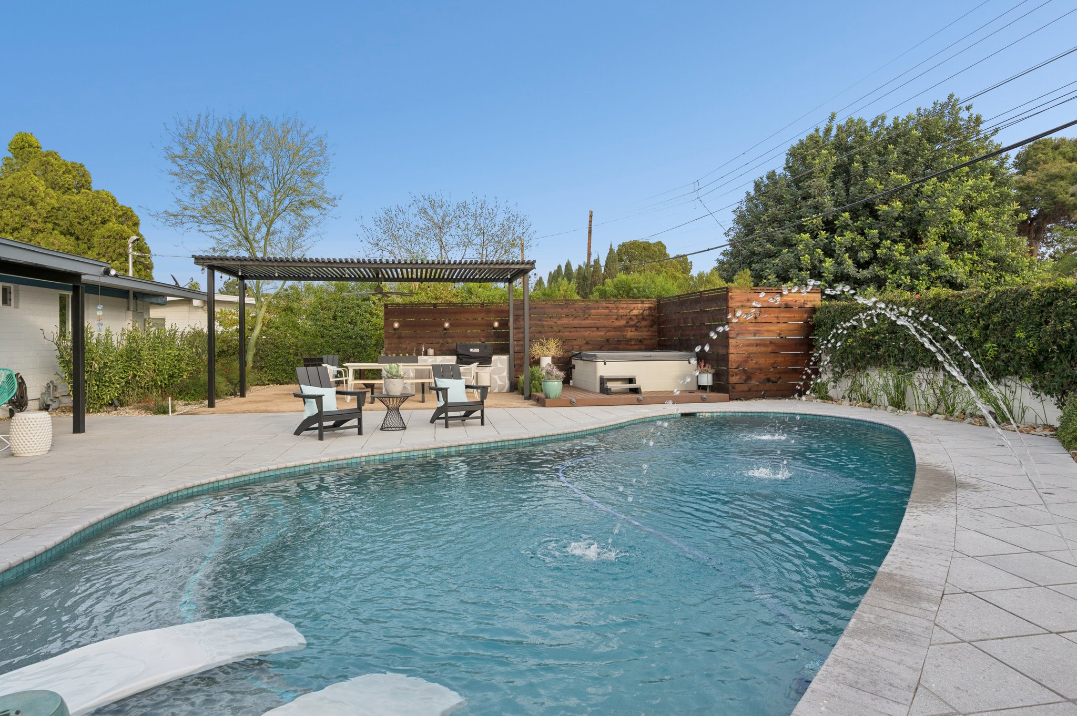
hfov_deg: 84.0
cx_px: 538
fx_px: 598
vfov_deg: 61.8
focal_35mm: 20
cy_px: 358
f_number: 8
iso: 320
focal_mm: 20
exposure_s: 1/200
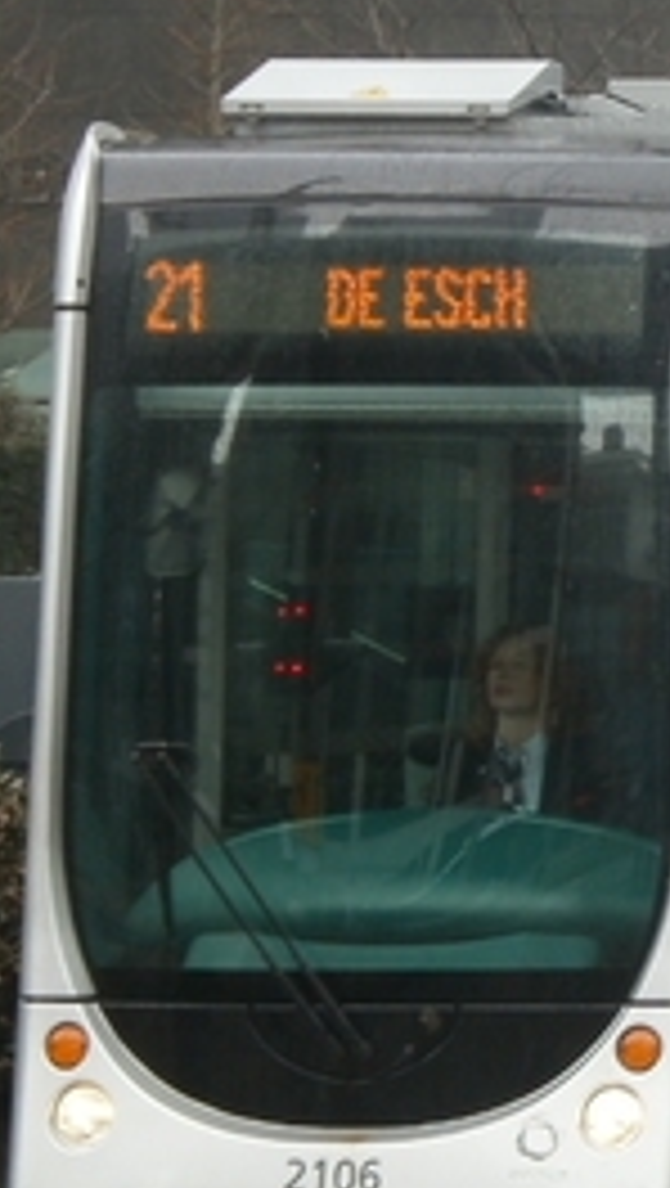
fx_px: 6395
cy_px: 536
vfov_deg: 10.6
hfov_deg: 5.9
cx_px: 985
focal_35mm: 203
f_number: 5.1
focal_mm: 14.3
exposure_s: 1/80
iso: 100
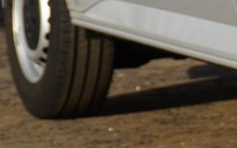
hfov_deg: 4.7
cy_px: -197
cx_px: 633
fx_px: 2804
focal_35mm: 434
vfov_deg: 3.0
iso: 100
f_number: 6.7
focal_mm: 43
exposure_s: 1/125
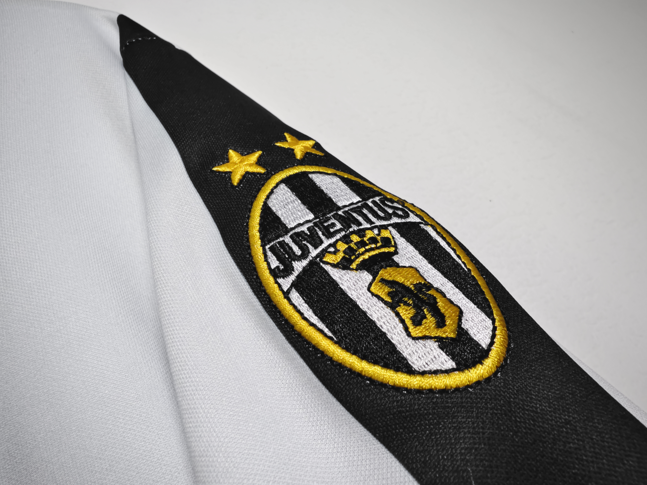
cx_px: 324
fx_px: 430
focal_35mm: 23
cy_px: 242
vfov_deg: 58.9
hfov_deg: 73.9
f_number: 2.2
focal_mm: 2.59
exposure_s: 1/100
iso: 98
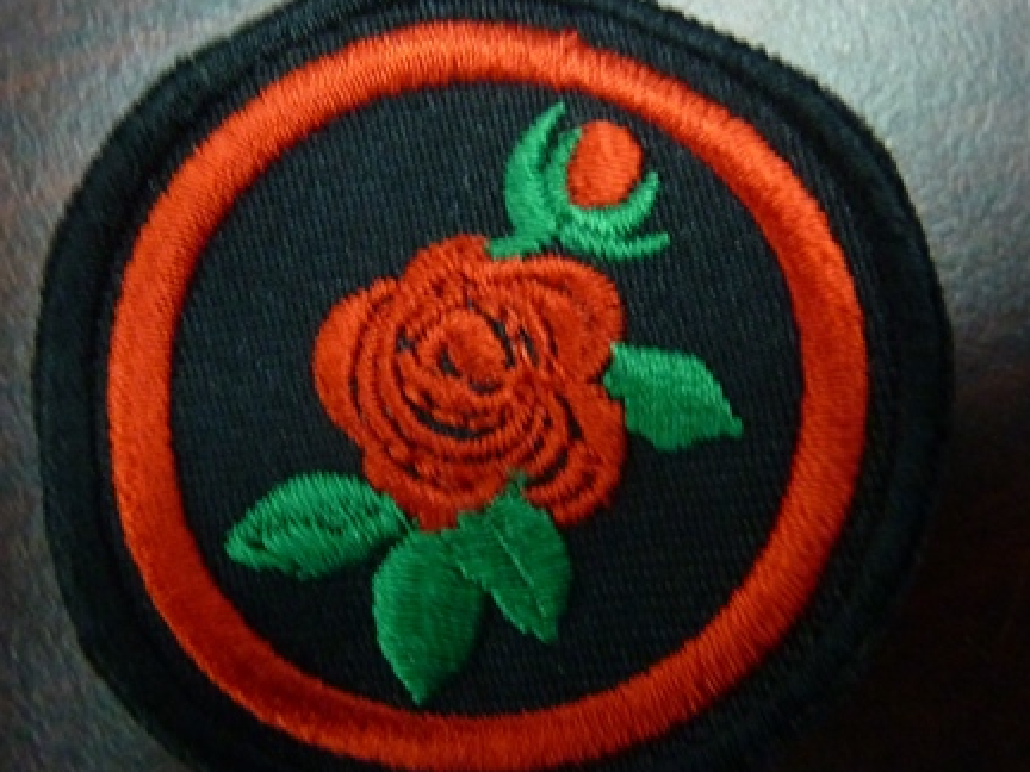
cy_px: 376
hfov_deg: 50.1
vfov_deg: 38.7
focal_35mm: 37
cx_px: 482
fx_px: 1101
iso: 400
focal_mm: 4.1
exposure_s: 1/8
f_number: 3.3
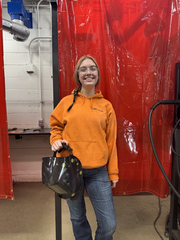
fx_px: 166
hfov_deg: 56.8
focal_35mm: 24
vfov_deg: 71.6
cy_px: 120
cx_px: 90
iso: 125
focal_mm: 6.76
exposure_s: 1/120
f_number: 1.78
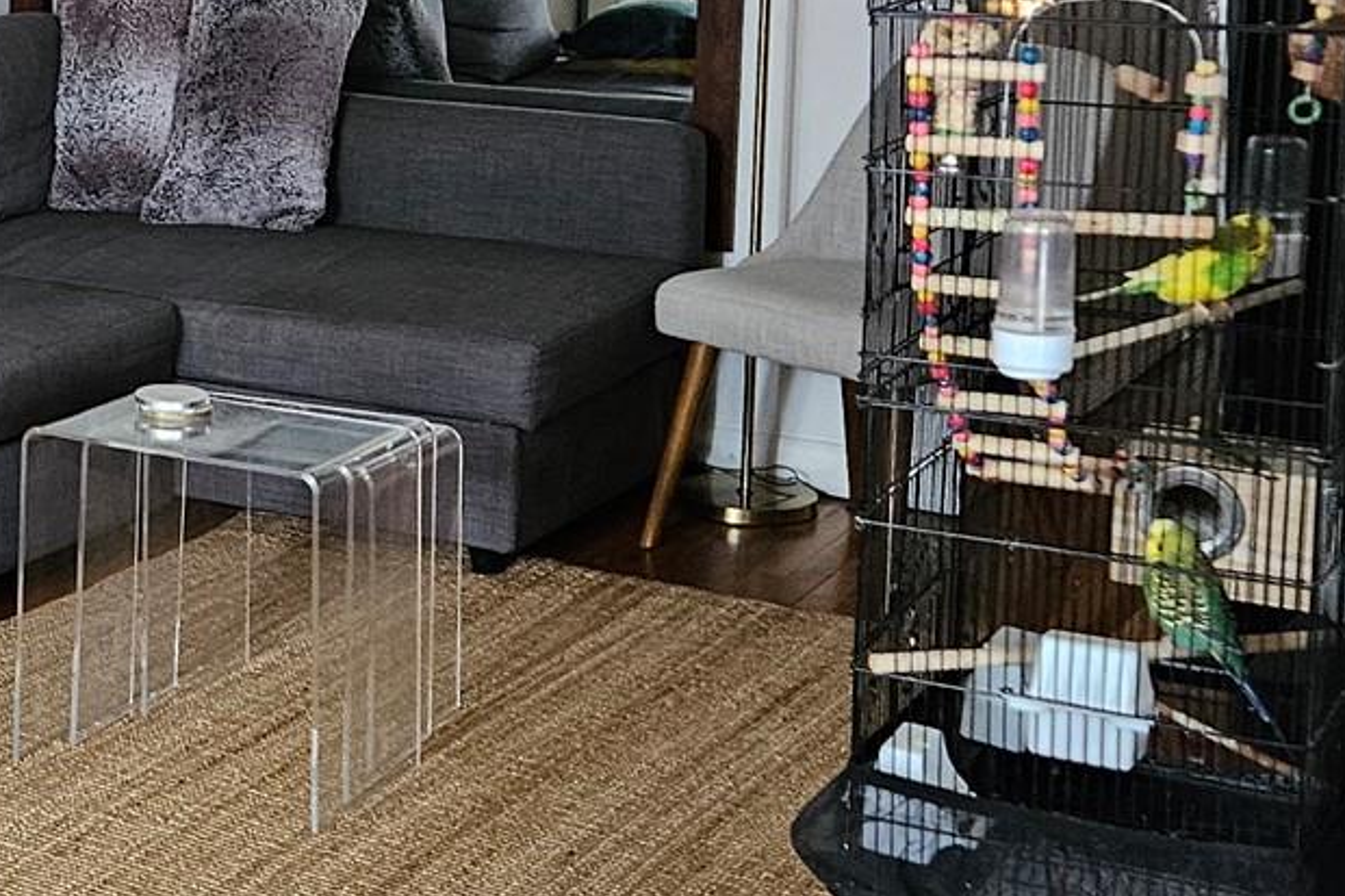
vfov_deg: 17.1
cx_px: -100
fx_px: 2951
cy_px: 169
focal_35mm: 79
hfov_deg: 24.2
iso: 800
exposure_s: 1/120
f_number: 1.8
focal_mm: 5.4
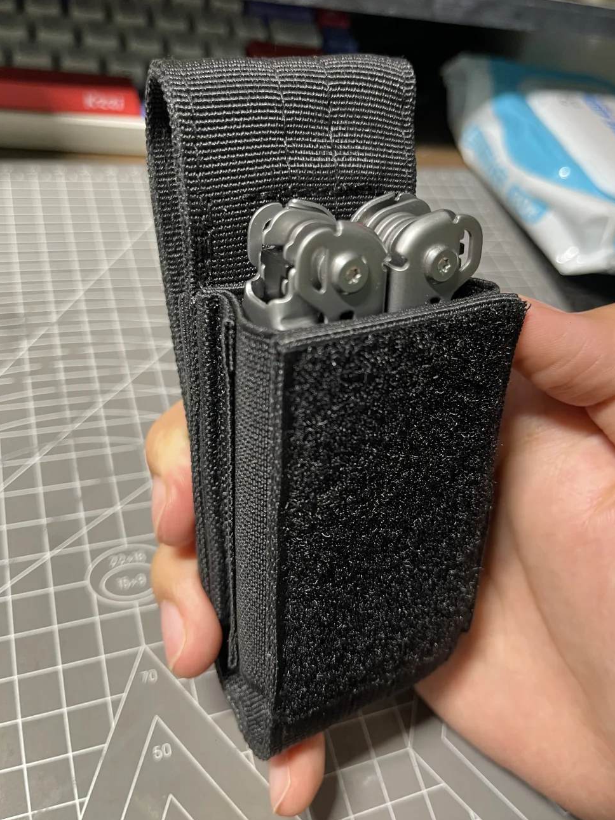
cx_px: 320
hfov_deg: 48.2
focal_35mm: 29
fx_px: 687
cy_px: 375
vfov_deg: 61.6
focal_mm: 5.1
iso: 200
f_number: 1.6
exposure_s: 1/40
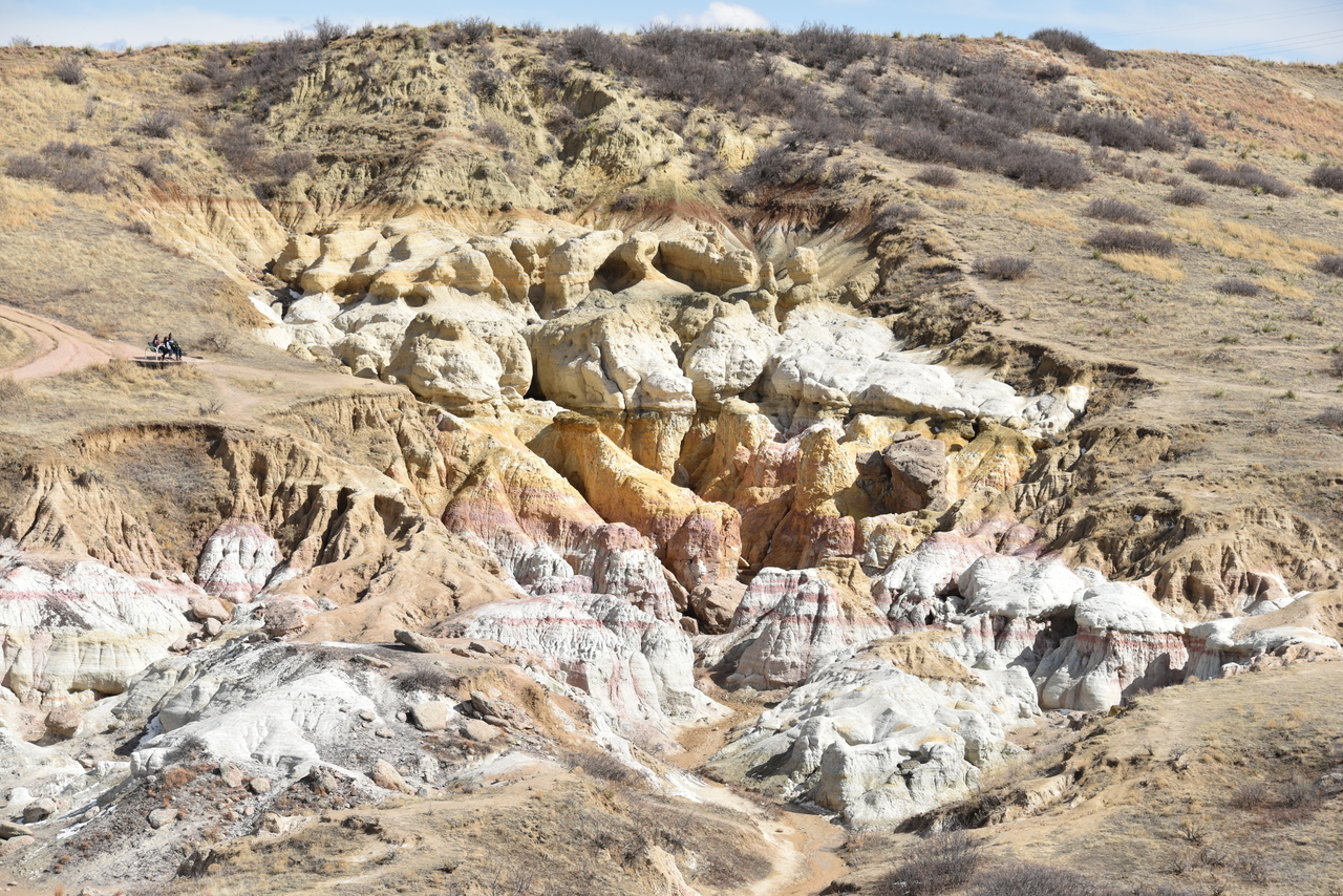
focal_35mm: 112
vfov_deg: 12.2
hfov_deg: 18.3
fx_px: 4179
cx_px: 672
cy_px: 448
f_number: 9
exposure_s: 1/320
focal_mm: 112
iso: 100
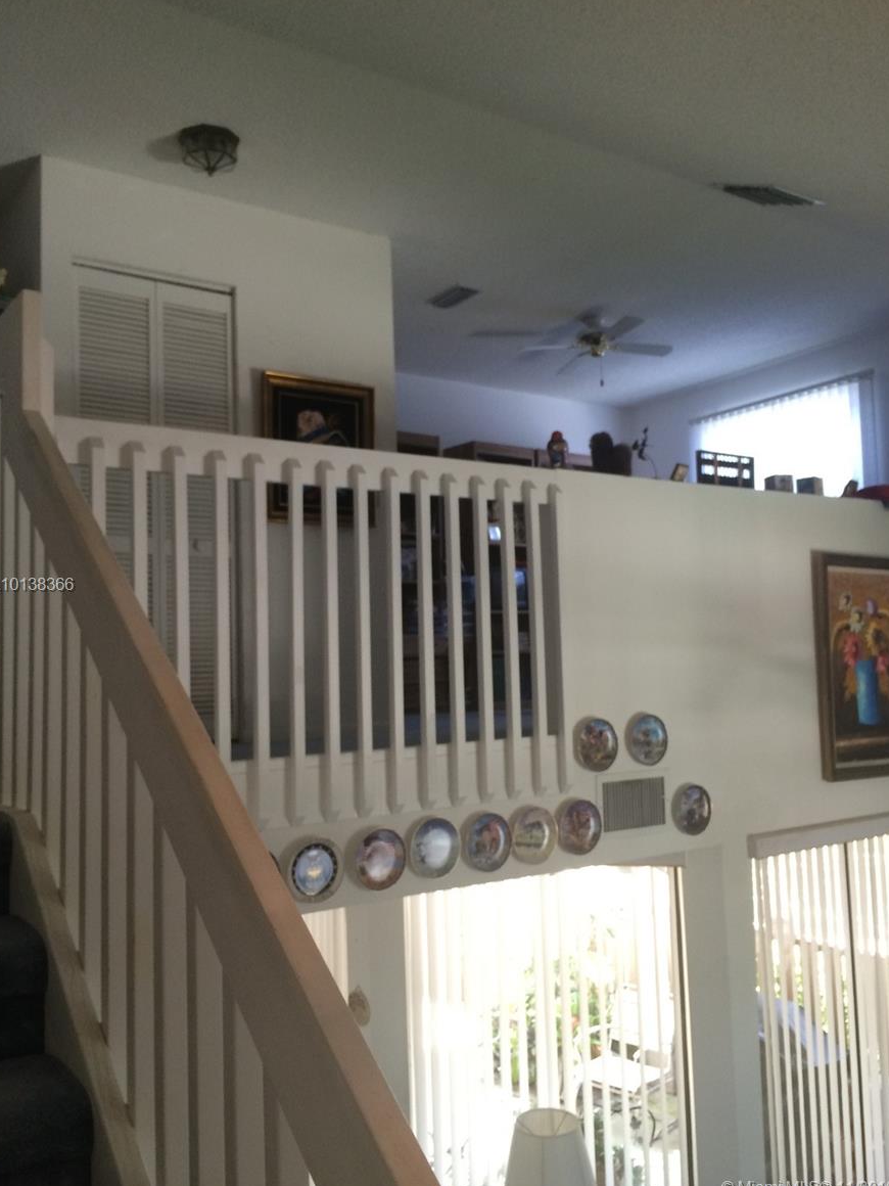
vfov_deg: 60.0
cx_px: 446
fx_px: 1027
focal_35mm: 30
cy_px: 587
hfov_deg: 46.8
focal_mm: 4.15
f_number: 2.2
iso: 125
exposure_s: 1/30
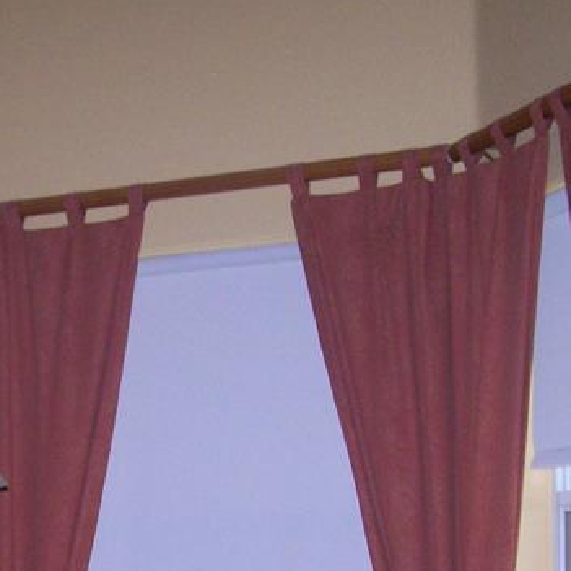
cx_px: 101
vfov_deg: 17.3
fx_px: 1829
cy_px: 594
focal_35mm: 98
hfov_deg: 17.6
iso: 160
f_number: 2.8
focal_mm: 6.3
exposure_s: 1/60
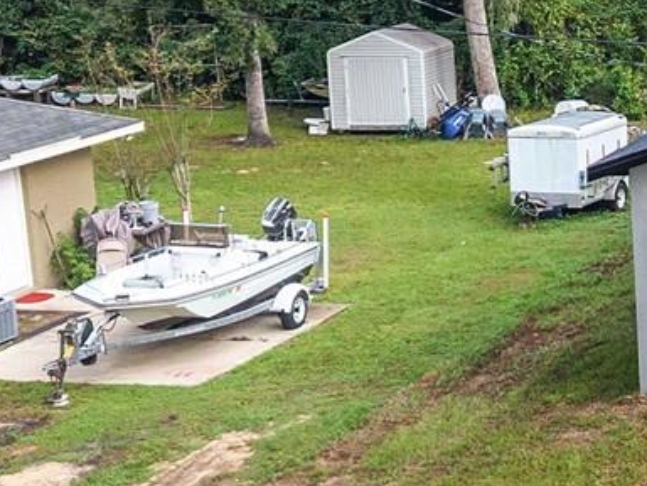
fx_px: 1869
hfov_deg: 16.4
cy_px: 138
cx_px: 1166
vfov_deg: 14.7
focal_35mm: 100
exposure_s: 1/2000
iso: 280
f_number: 1.8
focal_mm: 8.67
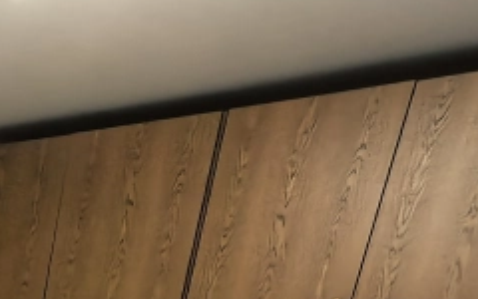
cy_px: 908
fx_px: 938
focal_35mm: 72
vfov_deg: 11.1
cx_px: -319
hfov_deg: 21.6
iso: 400
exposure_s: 1/33.3
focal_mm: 1.76
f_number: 2.2
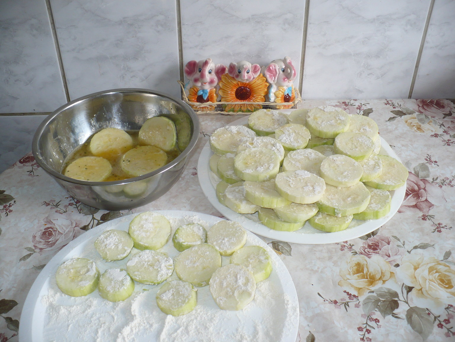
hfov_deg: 50.1
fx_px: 486
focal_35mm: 37
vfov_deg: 38.7
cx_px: 228
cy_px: 171
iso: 100
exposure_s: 1/80
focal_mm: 6.1
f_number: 2.8
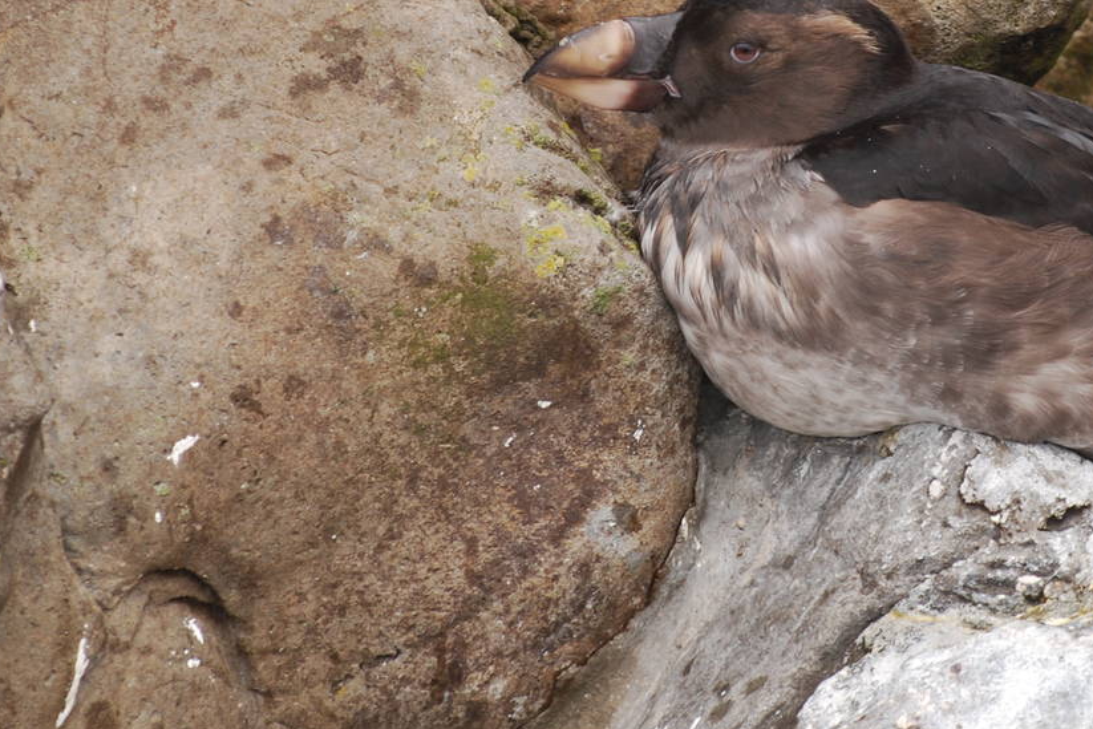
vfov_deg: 2.1
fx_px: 19494
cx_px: 729
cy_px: 169
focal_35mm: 642
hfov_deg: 3.2
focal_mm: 220
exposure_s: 1/125
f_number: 5.3
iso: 200
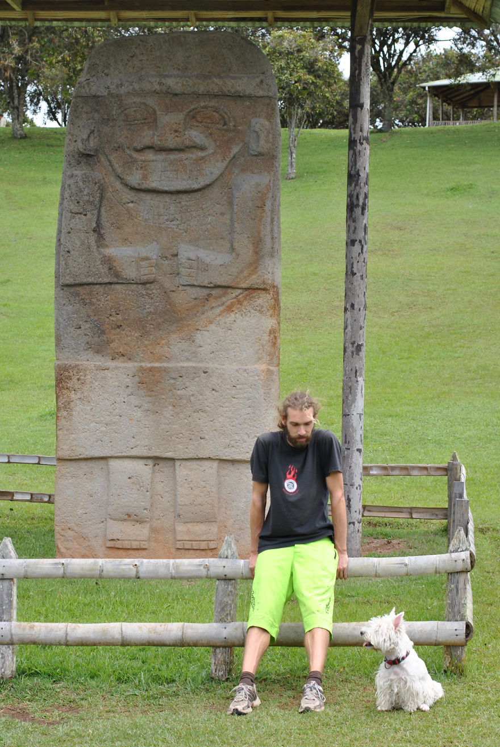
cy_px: 374
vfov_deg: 27.0
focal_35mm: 75
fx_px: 1557
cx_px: 250
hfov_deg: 18.2
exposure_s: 1/200
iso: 100
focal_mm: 50
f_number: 7.1
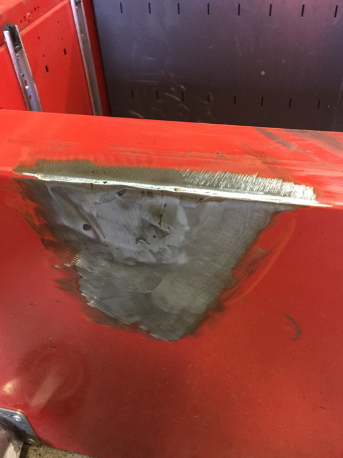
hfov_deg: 44.2
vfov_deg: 56.8
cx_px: 175
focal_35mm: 32
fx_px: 423
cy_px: 239
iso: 320
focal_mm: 4.15
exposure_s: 1/17
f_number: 2.2
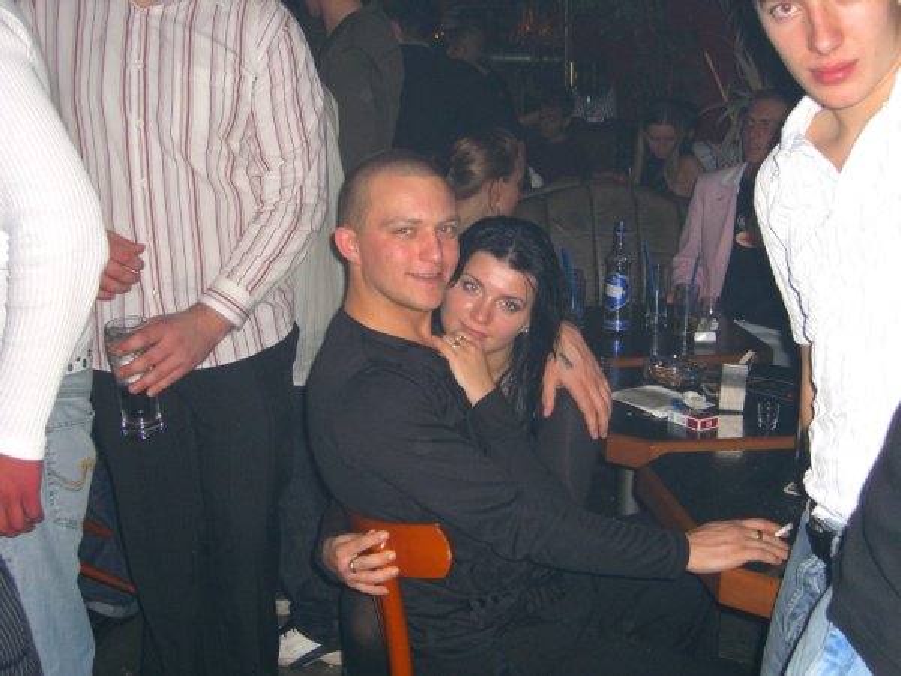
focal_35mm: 46
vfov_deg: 31.5
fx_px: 1197
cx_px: 450
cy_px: 338
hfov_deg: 41.2
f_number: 3.1
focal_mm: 9.5
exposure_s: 1/60
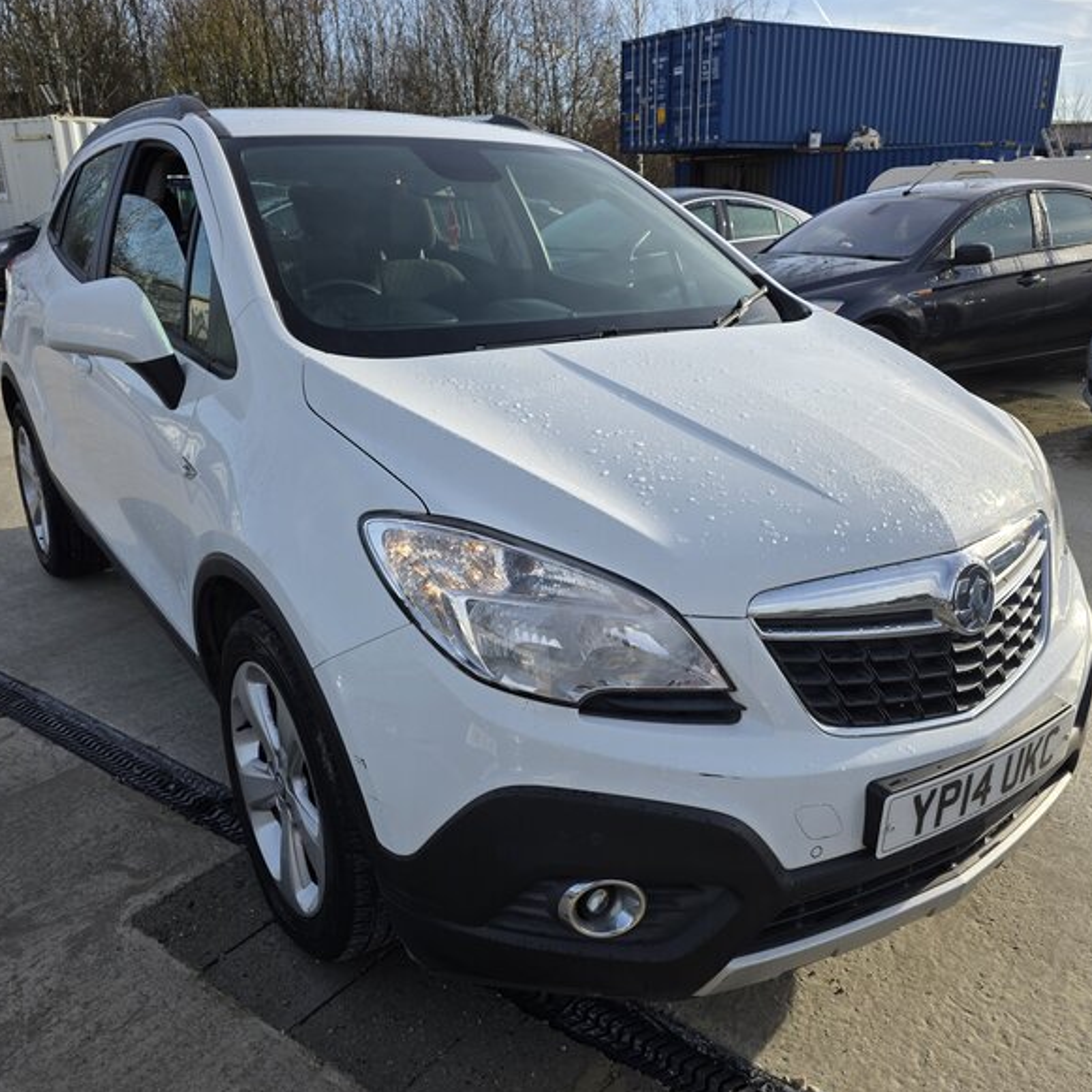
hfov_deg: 57.3
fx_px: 999
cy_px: 553
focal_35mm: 28
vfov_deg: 57.3
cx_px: 579
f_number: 1.7
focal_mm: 6.3
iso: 80
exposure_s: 1/3109
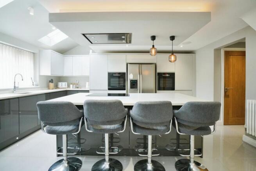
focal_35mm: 16
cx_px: 128
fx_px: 114
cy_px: 86
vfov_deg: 73.8
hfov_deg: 96.7
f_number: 14
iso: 2000
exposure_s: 1/15
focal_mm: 16
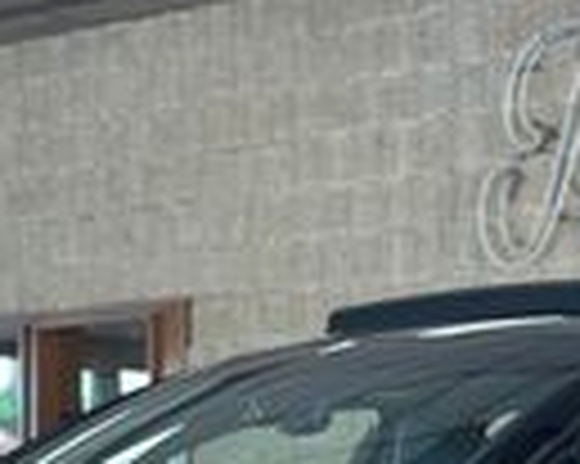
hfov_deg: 8.3
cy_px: 721
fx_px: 3997
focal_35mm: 233
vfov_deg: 6.5
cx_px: 346
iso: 100
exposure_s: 1/120
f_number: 1.78
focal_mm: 6.86
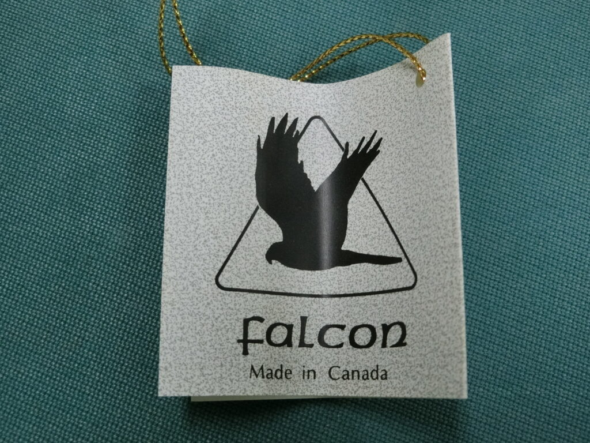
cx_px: 295
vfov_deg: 36.8
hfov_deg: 47.9
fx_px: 665
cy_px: 222
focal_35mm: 39
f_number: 4.1
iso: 400
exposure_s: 1/60
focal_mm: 6.9
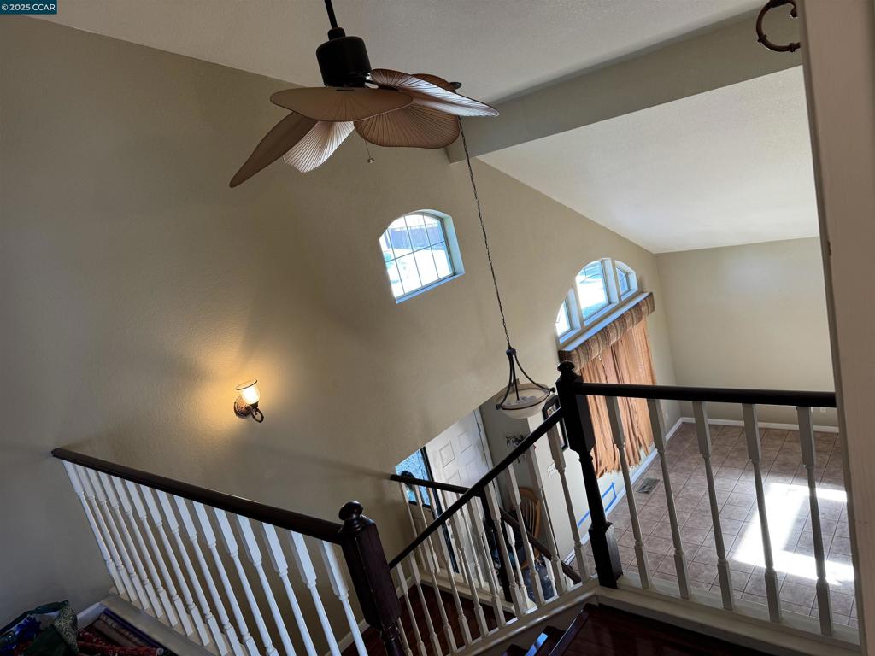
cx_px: 438
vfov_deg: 56.8
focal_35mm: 24
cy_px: 328
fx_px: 607
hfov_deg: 71.6
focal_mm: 6.76
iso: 125
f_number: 1.78
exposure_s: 1/60
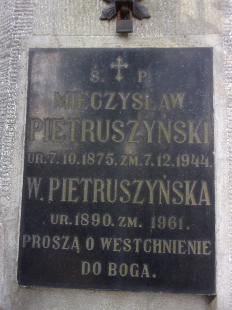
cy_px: 155
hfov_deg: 49.7
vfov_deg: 63.4
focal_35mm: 28
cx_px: 116
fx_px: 250
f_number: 3.9
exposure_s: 1/38
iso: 80
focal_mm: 5.1
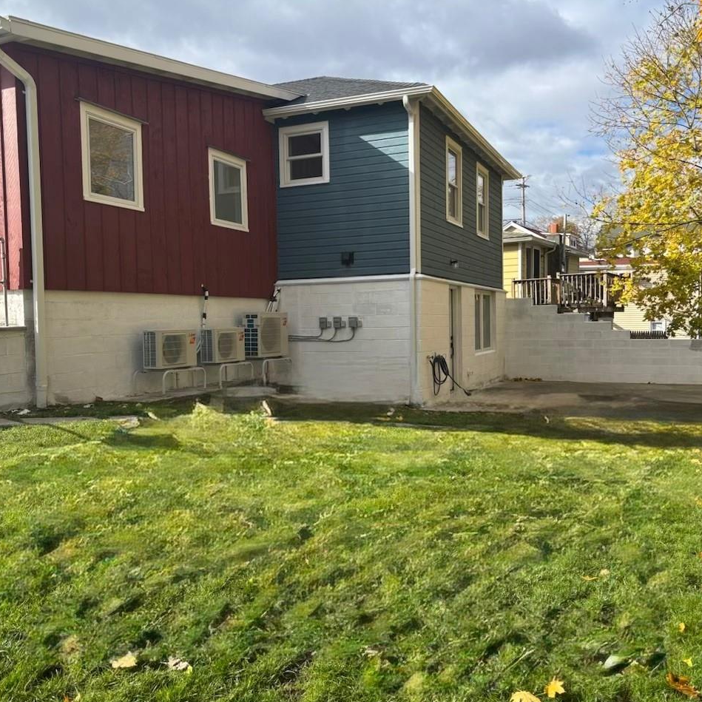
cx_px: 340
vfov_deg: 52.5
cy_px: 351
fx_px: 711
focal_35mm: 31
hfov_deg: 52.5
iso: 50
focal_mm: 5.96
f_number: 1.6
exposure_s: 1/2024
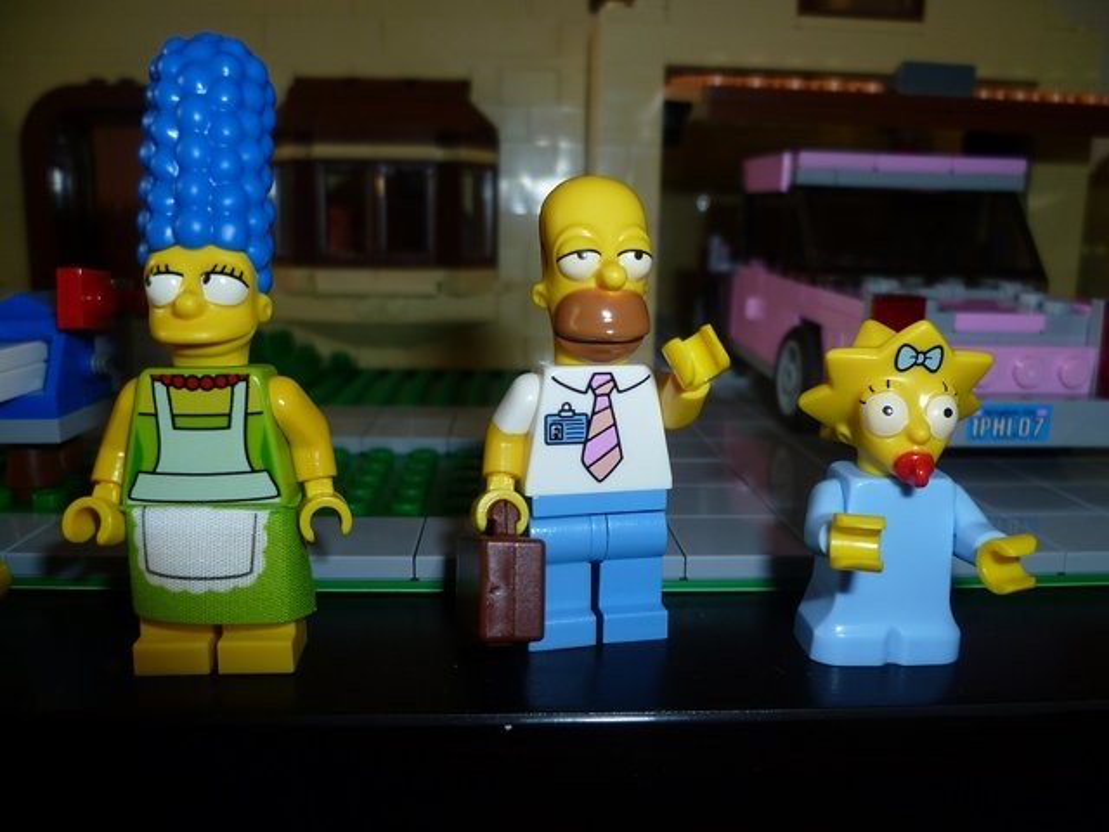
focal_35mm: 28
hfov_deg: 63.4
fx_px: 897
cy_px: 416
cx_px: 554
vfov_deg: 49.7
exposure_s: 1/30
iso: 80
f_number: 2.8
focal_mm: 5
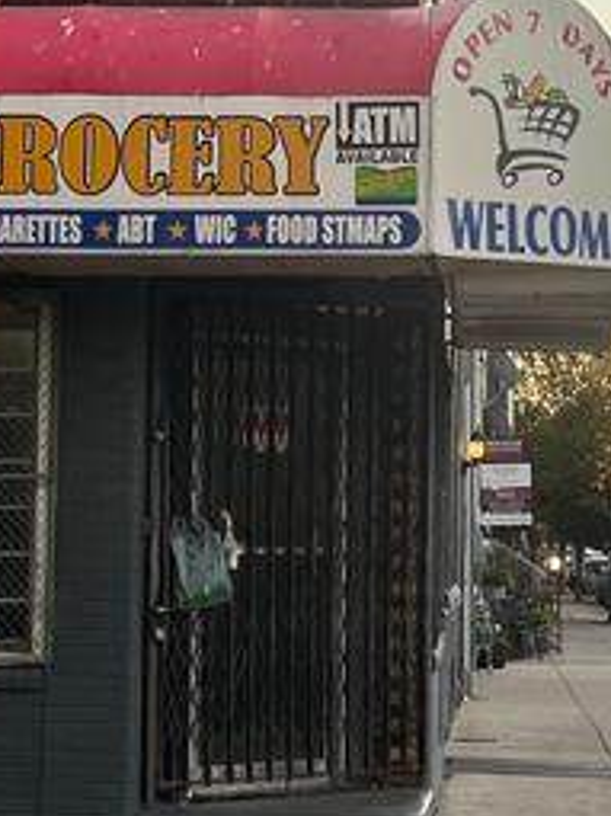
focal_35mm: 110
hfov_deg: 13.4
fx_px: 2591
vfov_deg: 17.8
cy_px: 253
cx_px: 432
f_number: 1.6
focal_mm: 5.1
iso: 50
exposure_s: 1/122
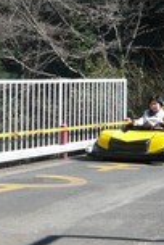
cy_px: 105
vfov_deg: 20.2
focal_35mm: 101
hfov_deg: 13.6
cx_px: 66
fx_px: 687
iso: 100
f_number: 2.8
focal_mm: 4.6
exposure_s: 1/800
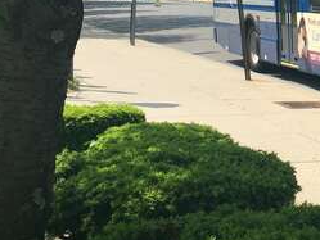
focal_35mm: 93
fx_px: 860
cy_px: 3
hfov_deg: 19.6
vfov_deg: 15.6
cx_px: 405
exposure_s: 1/1068
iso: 25
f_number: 2.2
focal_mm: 4.15
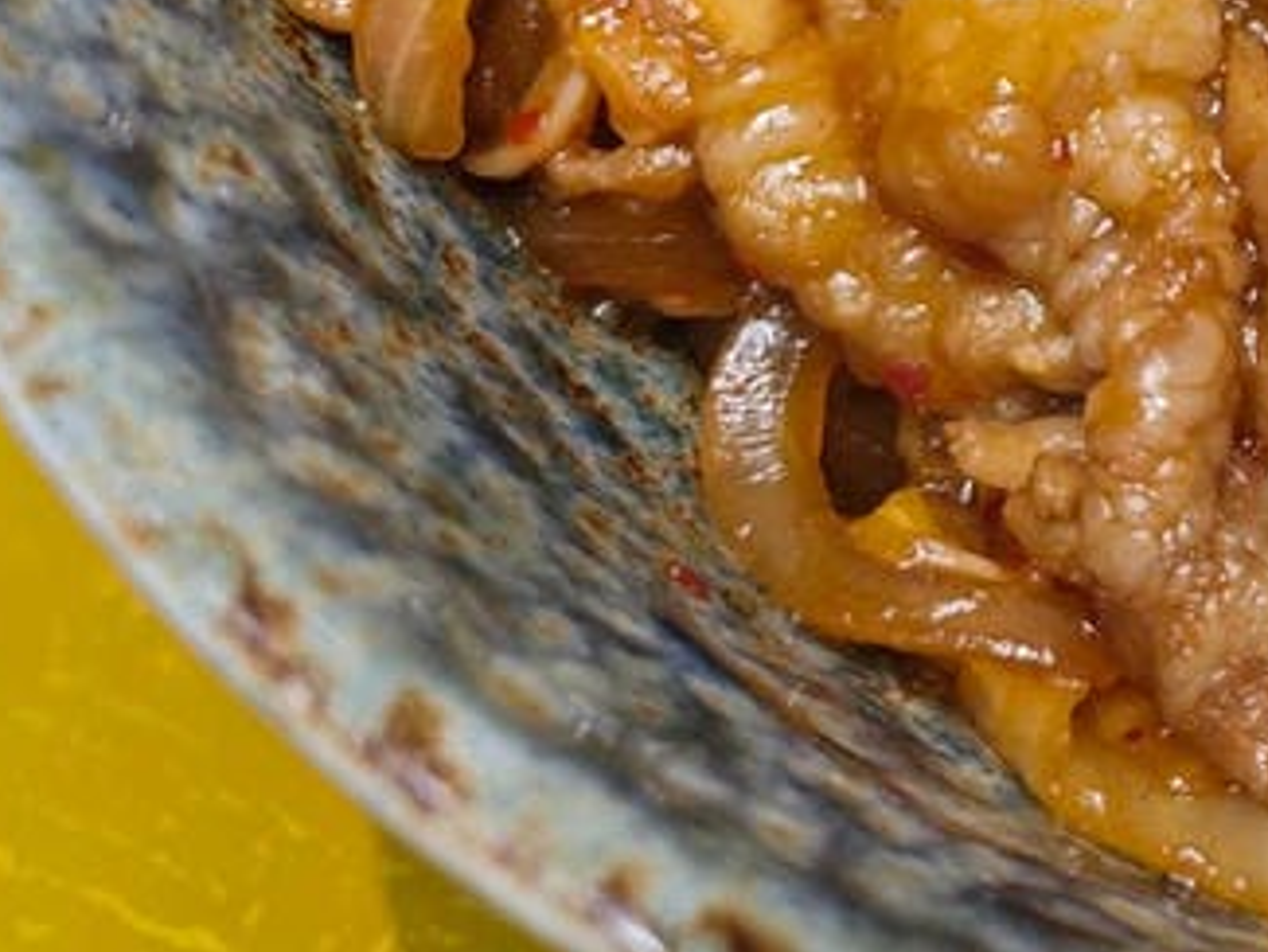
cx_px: 1912
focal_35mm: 85
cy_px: -410
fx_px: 3115
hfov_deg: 19.9
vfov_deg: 16.1
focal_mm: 8.72
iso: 500
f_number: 2.8
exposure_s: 1/60
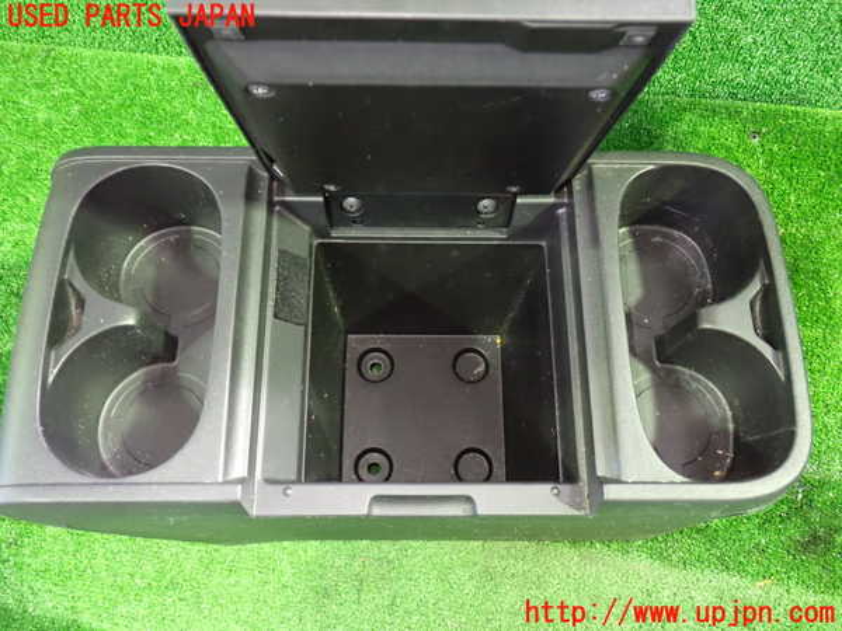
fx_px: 730
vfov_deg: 46.8
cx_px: 421
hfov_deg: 60.0
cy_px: 316
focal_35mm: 30
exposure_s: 1/15
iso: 800
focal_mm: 5.4
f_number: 2.3
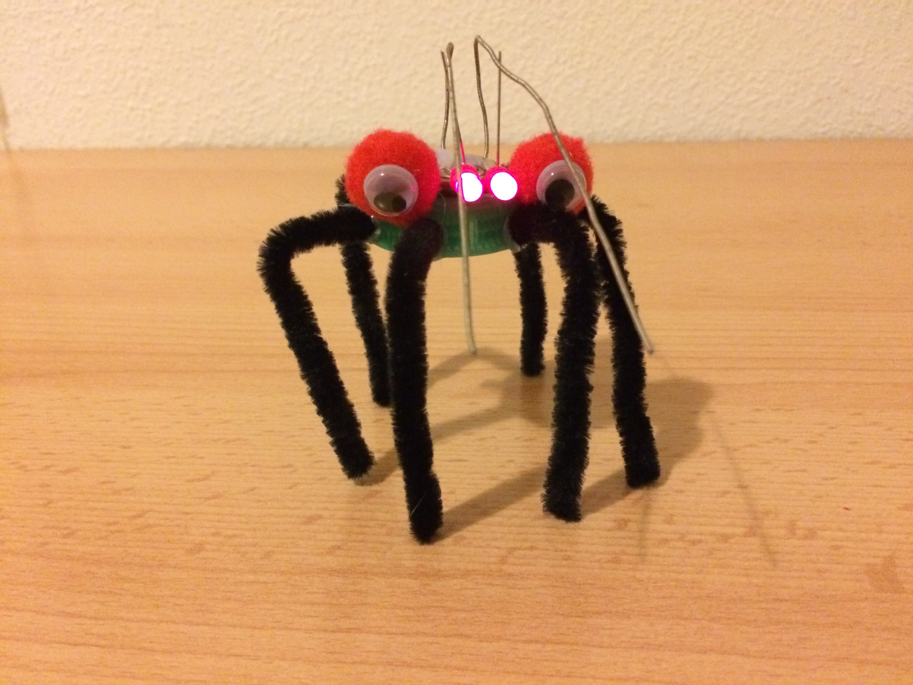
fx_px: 765
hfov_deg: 61.7
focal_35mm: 29
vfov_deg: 48.2
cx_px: 456
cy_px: 342
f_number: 2.2
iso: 640
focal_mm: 4.15
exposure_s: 1/15
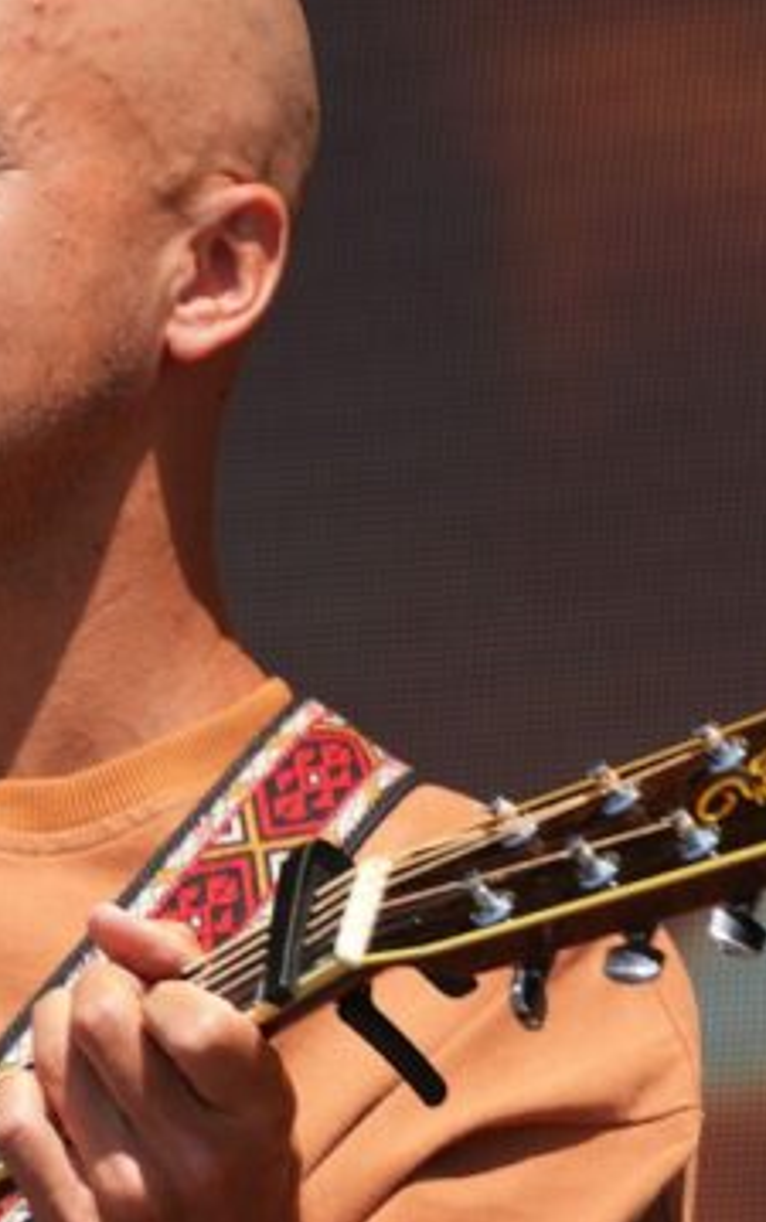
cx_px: -20
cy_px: 1630
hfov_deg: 1.6
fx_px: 27289
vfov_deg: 2.6
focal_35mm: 819
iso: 100
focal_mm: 167
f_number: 6.3
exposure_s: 1/320
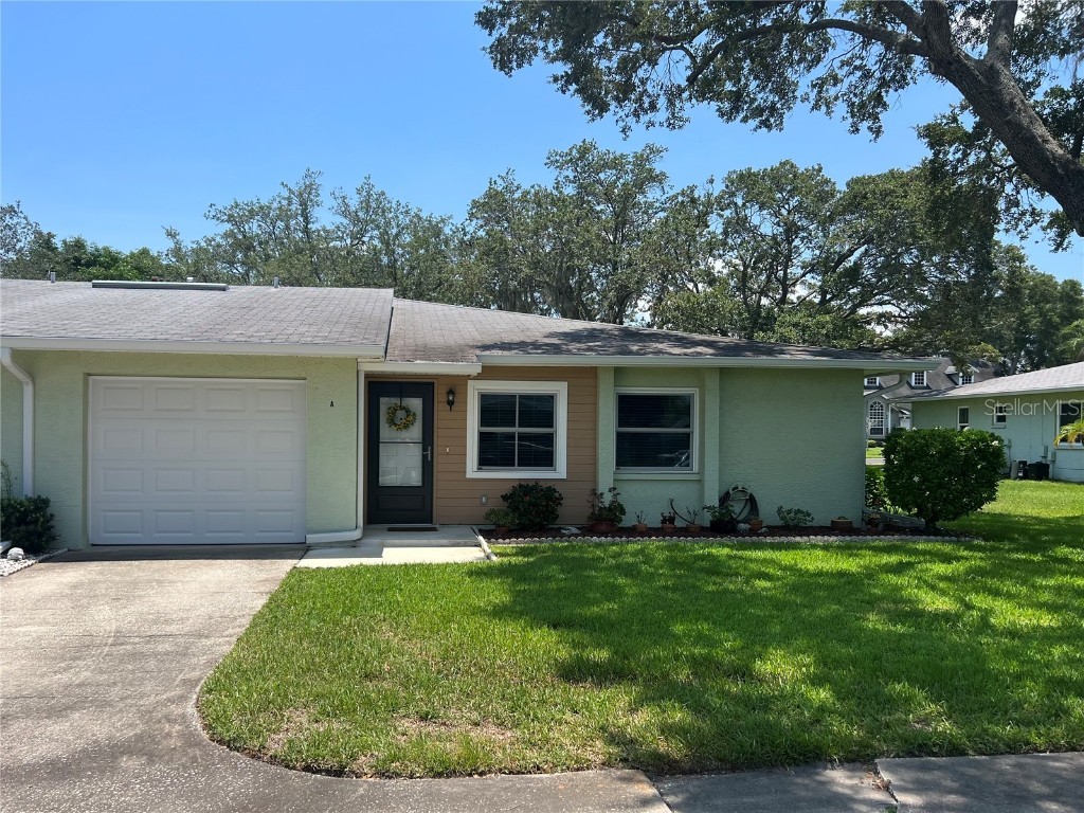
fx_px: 814
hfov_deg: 67.3
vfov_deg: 53.1
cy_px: 406
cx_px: 542
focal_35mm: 26
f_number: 1.5
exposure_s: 1/3356
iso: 50
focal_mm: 5.7
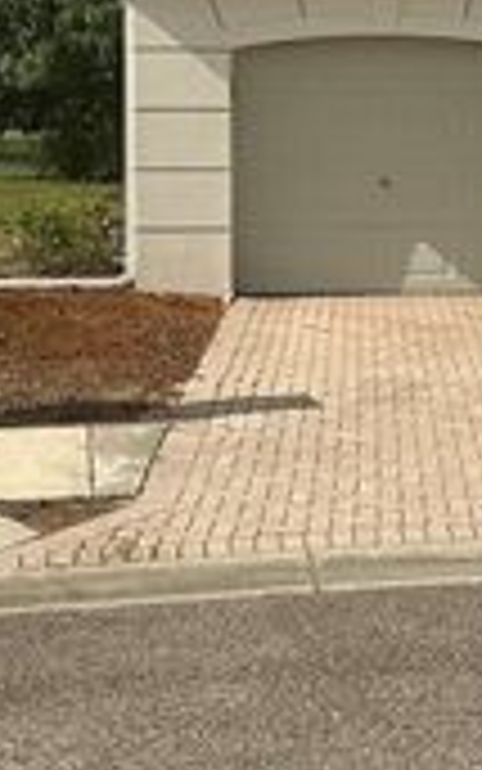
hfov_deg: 14.7
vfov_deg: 23.4
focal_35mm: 87
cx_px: 518
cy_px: 151
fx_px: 1827
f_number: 1.8
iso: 25
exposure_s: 1/2959
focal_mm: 3
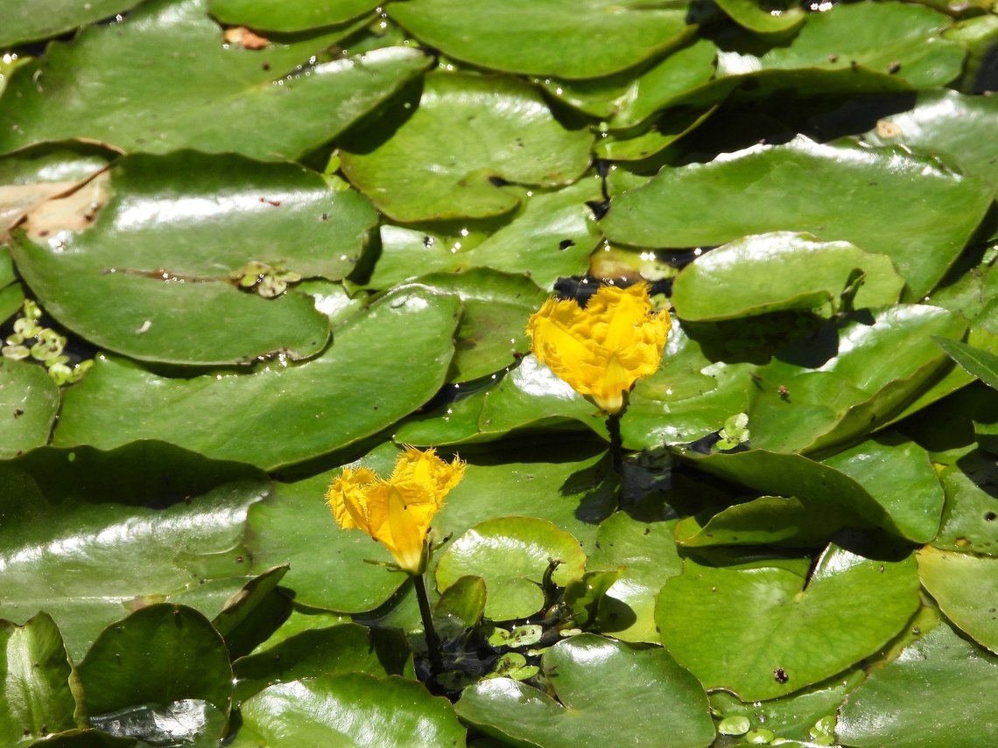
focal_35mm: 860
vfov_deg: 1.7
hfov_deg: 2.3
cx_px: 499
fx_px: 24794
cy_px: 374
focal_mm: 155
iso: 100
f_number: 5.6
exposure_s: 1/1000
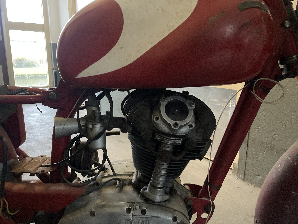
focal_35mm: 28
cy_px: 112
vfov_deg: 49.7
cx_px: 149
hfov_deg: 63.4
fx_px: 241
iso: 640
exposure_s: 1/25
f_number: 1.8
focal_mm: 3.99
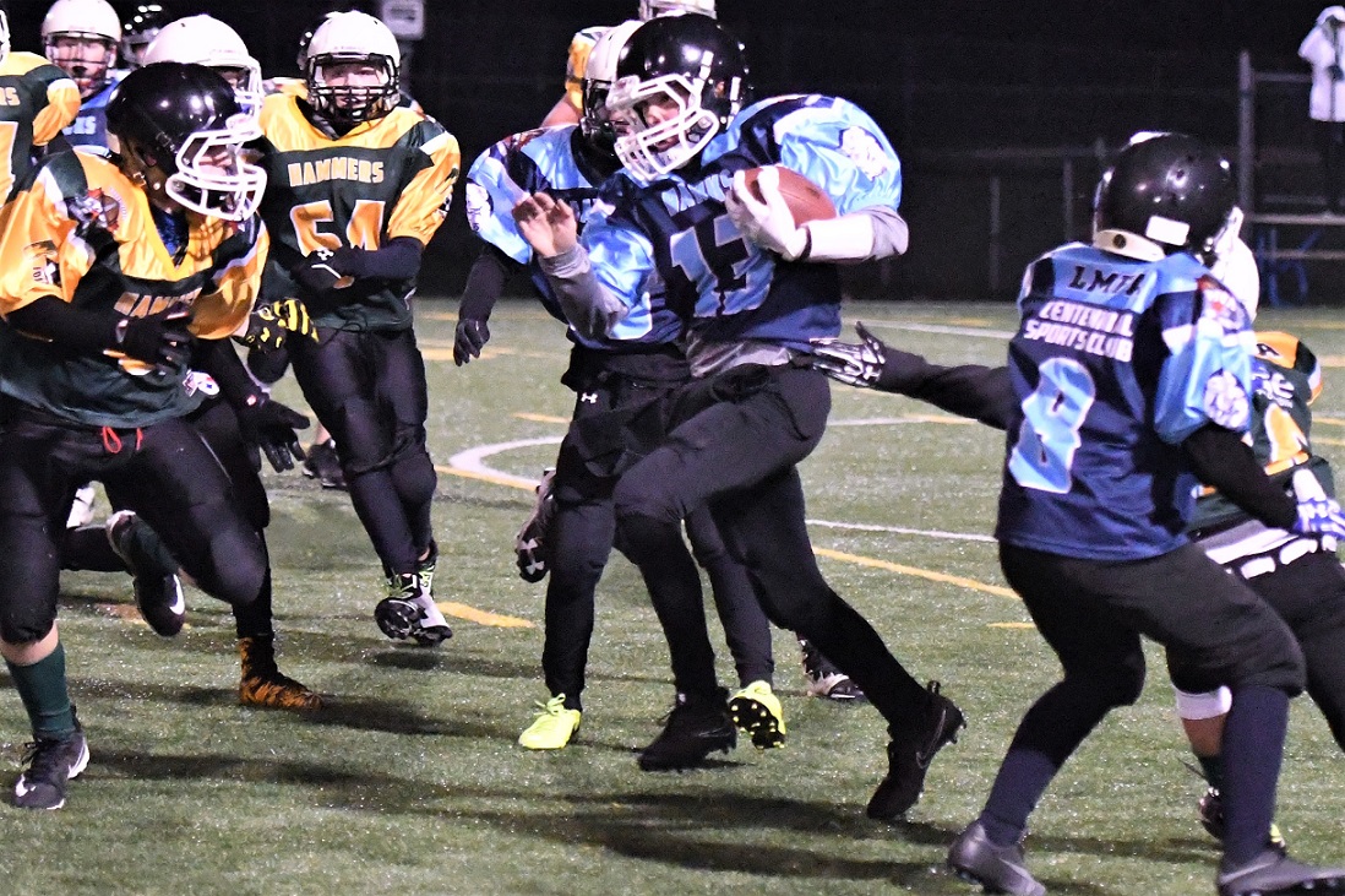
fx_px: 4817
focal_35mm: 129
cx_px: 672
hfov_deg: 15.9
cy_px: 448
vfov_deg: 10.6
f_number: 2.8
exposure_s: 1/1000
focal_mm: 86
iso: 16000
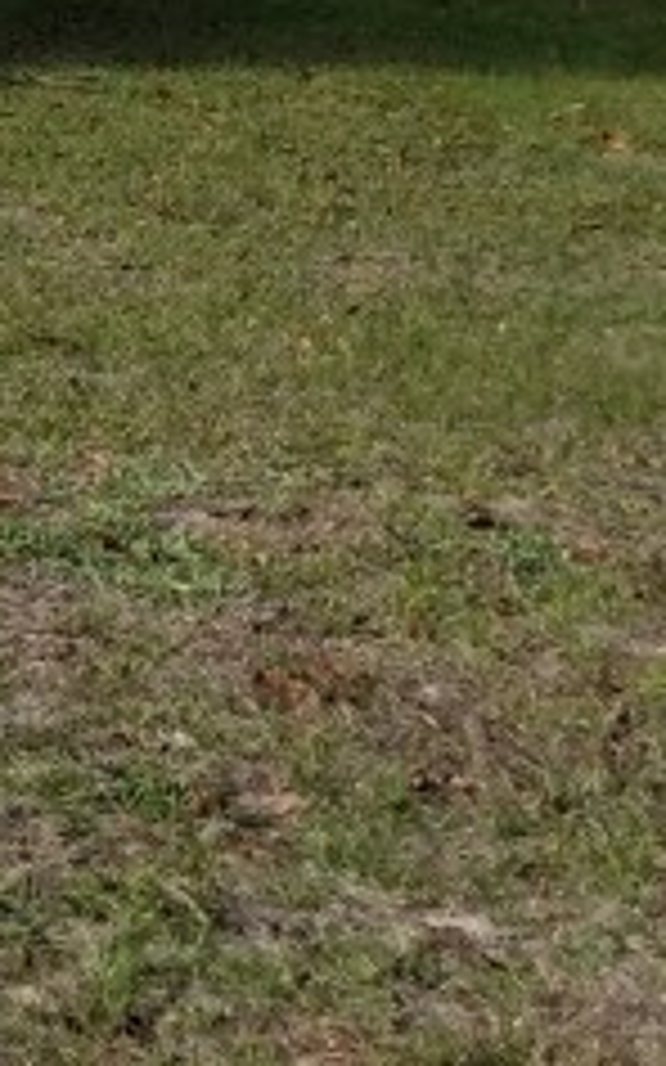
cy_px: -589
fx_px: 3458
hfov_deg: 8.5
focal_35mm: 119
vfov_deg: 15.9
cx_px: -1539
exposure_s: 1/1980
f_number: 1.7
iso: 50
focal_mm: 4.2
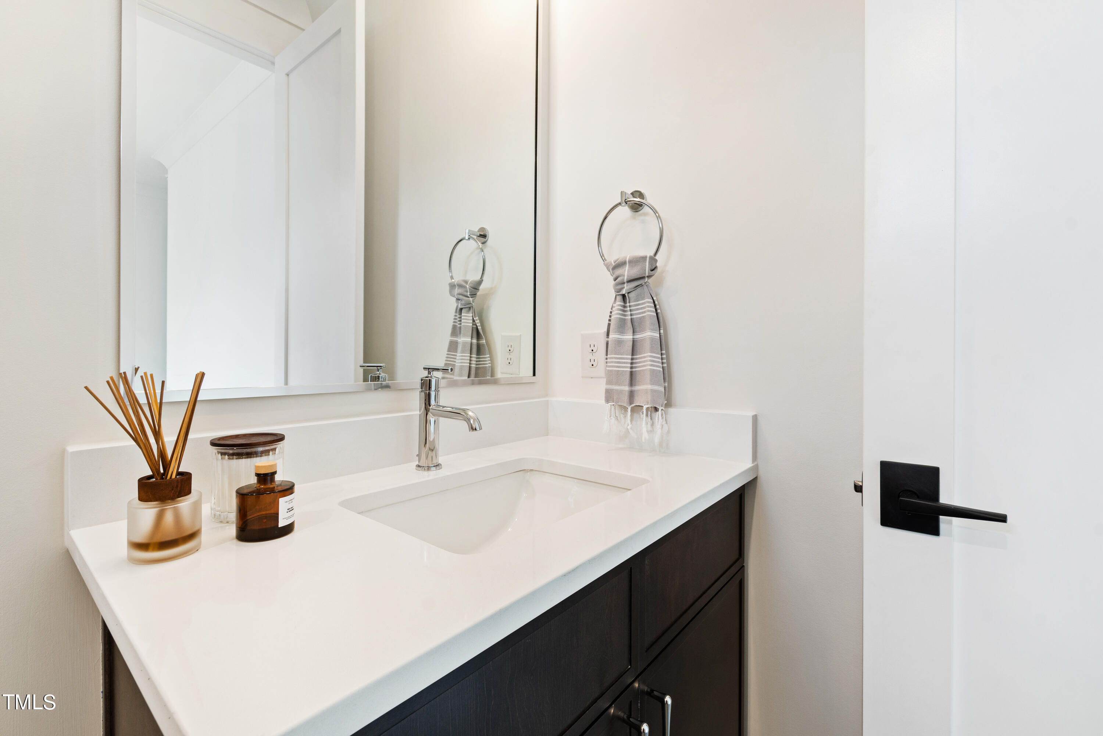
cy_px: 368
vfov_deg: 77.3
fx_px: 460
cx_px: 552
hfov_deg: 100.4
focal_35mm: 15
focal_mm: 10
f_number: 8
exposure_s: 1/1.25
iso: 100
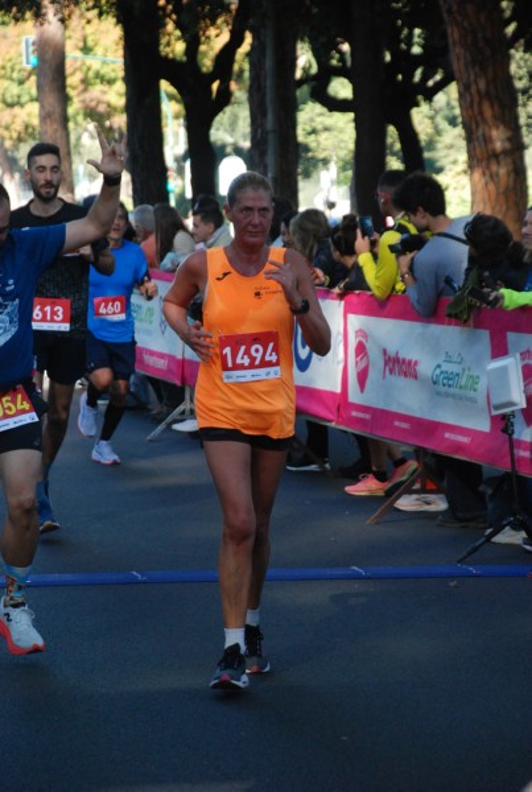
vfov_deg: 14.4
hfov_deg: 9.7
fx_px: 3142
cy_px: 396
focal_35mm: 142
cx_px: 266
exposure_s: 1/400
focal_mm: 95
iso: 1000
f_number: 5.6
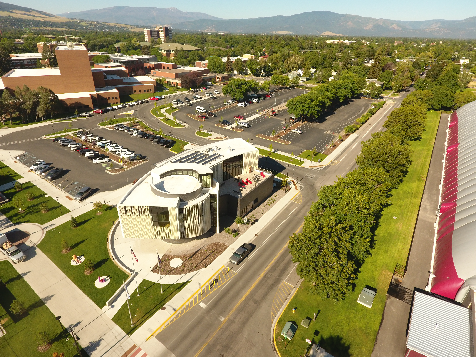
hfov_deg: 81.7
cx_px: 238
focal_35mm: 20
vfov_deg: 66.0
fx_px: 275
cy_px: 178
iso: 200
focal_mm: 3.61
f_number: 2.8
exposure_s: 1/1250
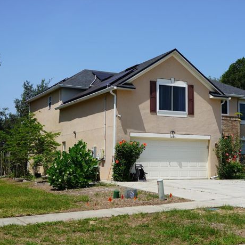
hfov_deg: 30.1
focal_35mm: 57
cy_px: 122
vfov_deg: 30.2
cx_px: 157
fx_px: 454
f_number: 5
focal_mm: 29
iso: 100
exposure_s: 1/800
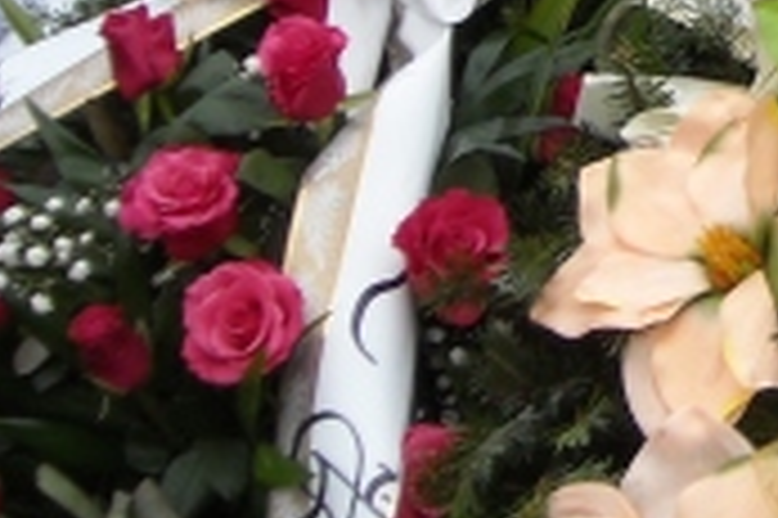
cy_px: -189
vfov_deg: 9.9
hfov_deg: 14.7
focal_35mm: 135
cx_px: 958
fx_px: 2915
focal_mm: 5.7
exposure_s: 1/218
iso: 64
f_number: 2.8
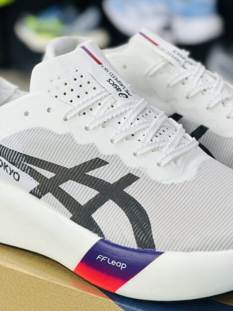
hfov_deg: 19.1
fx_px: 691
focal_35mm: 77
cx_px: 116
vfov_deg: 25.3
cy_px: 156
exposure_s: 1/100
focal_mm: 9
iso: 125
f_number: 2.8
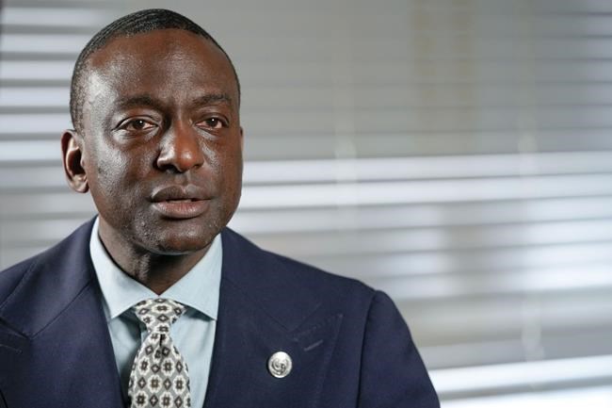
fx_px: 2379
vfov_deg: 9.8
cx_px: 306
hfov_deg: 14.7
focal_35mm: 140
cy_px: 204
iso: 2500
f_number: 3.5
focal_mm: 140
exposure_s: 1/250
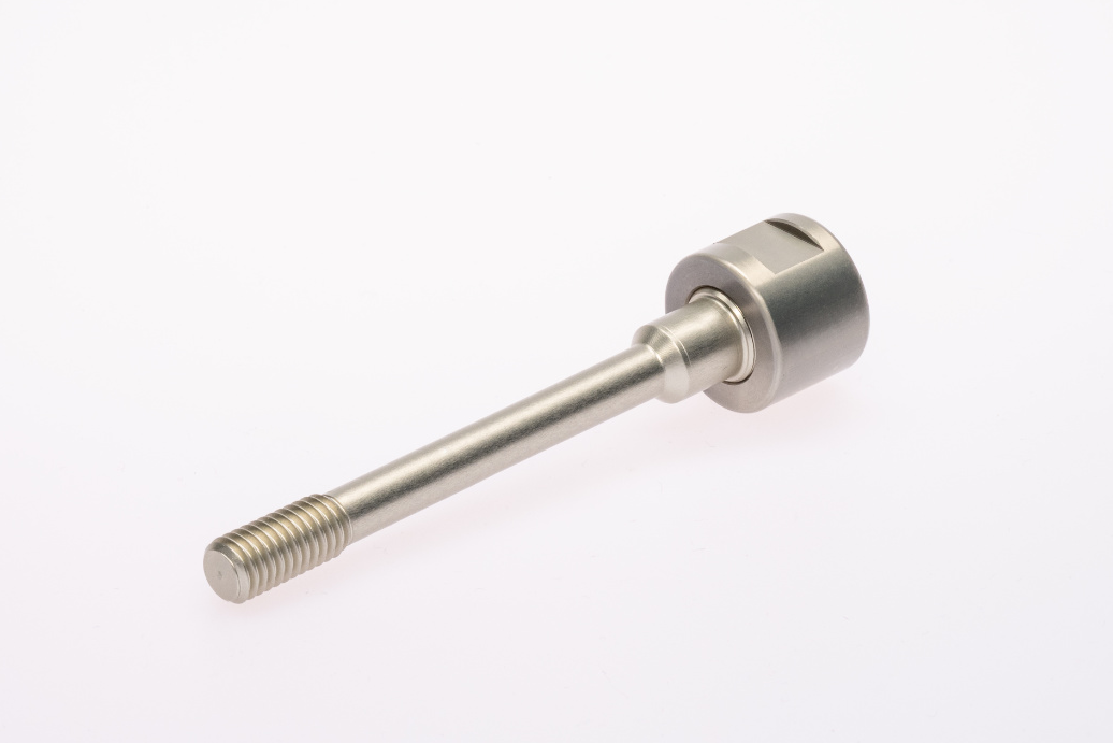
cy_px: 416
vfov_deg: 9.9
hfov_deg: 14.8
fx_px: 4298
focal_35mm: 139
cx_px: 564
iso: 200
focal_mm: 120
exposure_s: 1/125
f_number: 22
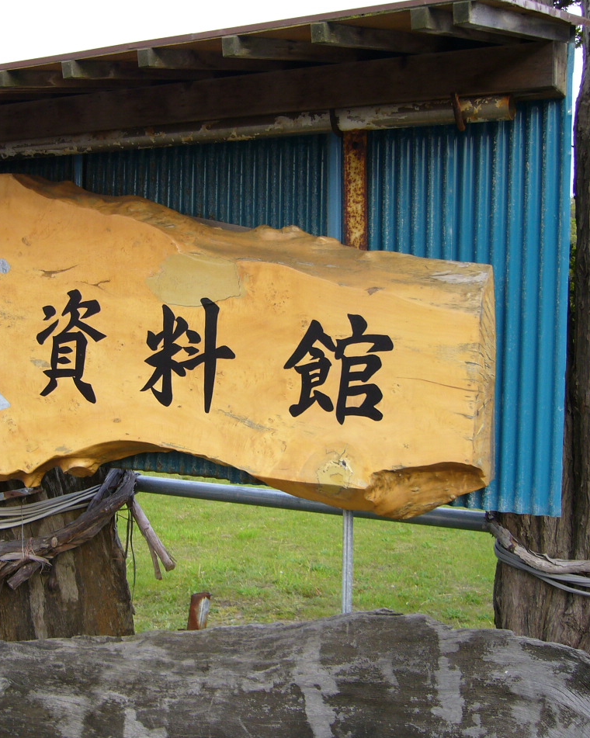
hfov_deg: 32.5
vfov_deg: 40.3
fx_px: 1005
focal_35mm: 46
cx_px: 200
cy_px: 367
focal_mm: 5.8
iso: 80
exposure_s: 1/100
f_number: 2.8
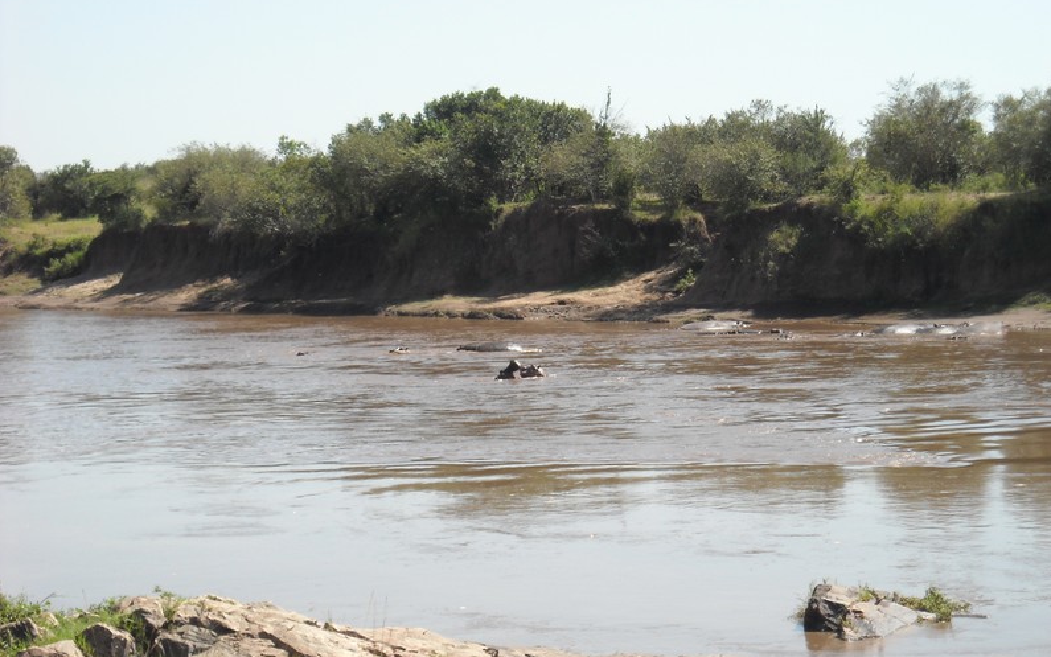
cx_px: 526
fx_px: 3208
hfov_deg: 18.6
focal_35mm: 112
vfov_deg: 11.7
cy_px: 337
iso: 64
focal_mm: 17.1
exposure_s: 1/309
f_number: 4.7
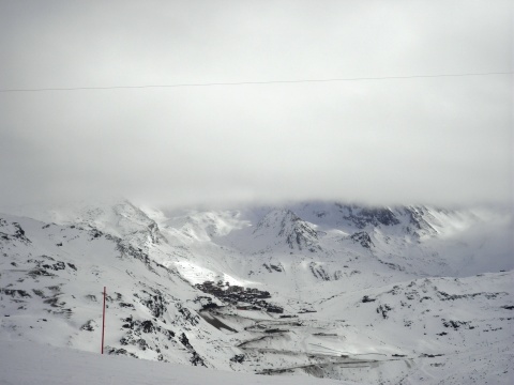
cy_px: 192
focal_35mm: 74
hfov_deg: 26.3
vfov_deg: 19.9
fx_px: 1099
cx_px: 257
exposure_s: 1/200
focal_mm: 13.3
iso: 64
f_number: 10.6
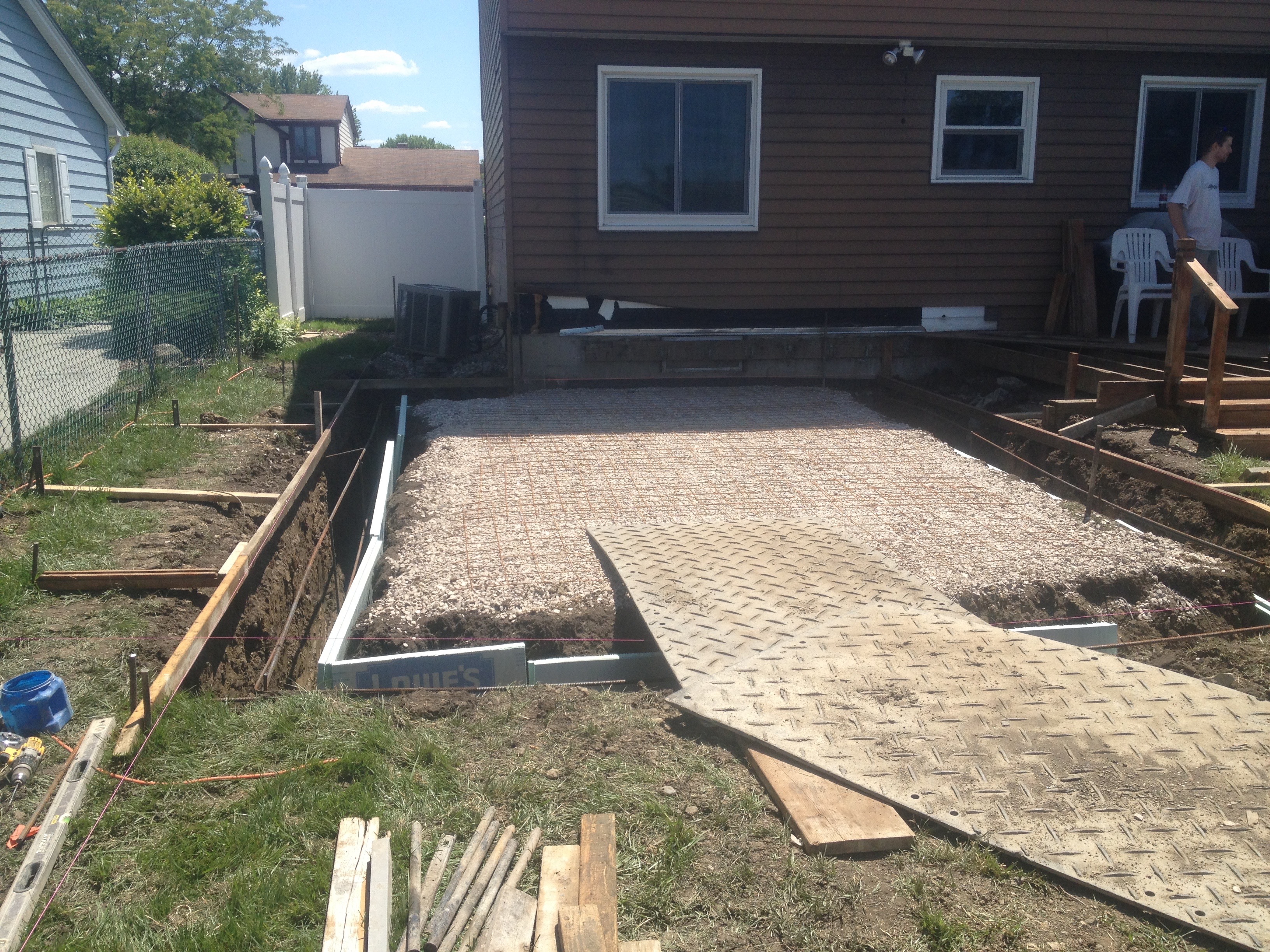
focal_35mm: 35
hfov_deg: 52.6
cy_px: 476
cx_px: 635
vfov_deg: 40.7
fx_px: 1284
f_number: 2.4
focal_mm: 4.28
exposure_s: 1/1346
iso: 50
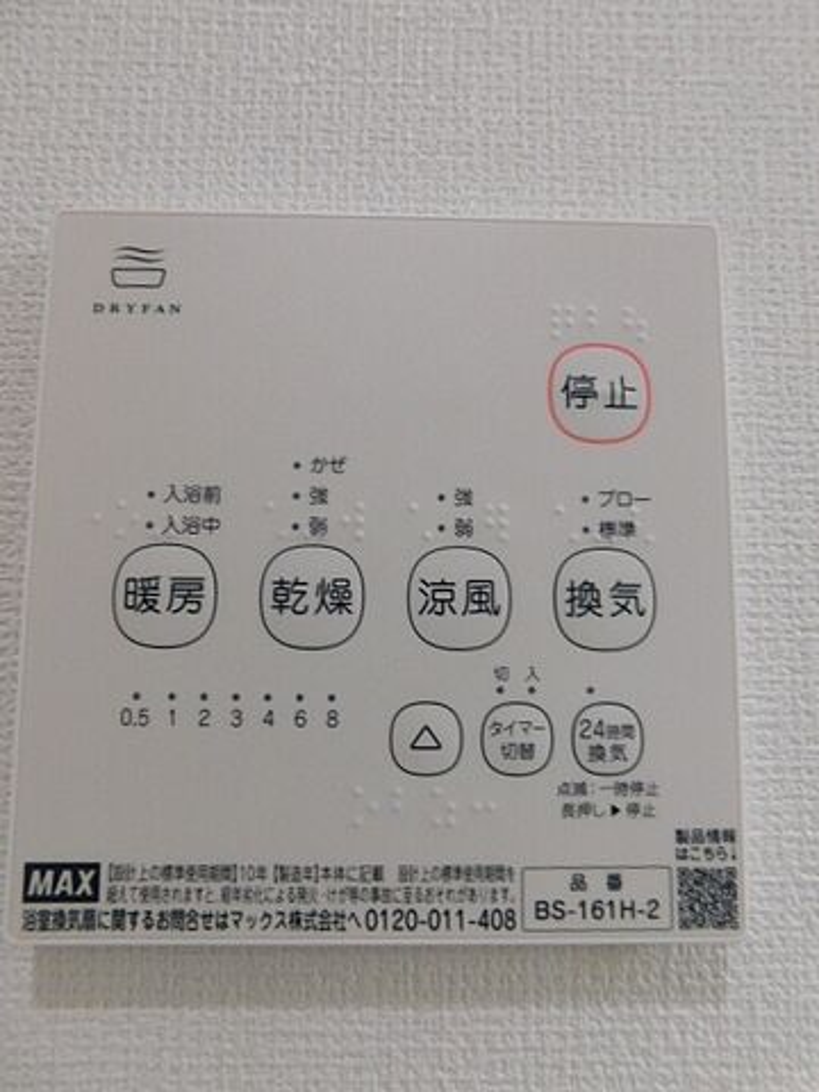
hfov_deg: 58.9
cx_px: 410
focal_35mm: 23
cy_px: 546
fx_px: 726
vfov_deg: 73.9
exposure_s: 1/40
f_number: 3
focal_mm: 4
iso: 125
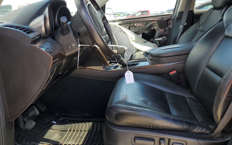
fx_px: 177
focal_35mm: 28
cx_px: 118
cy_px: 66
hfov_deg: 66.5
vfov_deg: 44.5
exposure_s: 1/417
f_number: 1.5
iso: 50
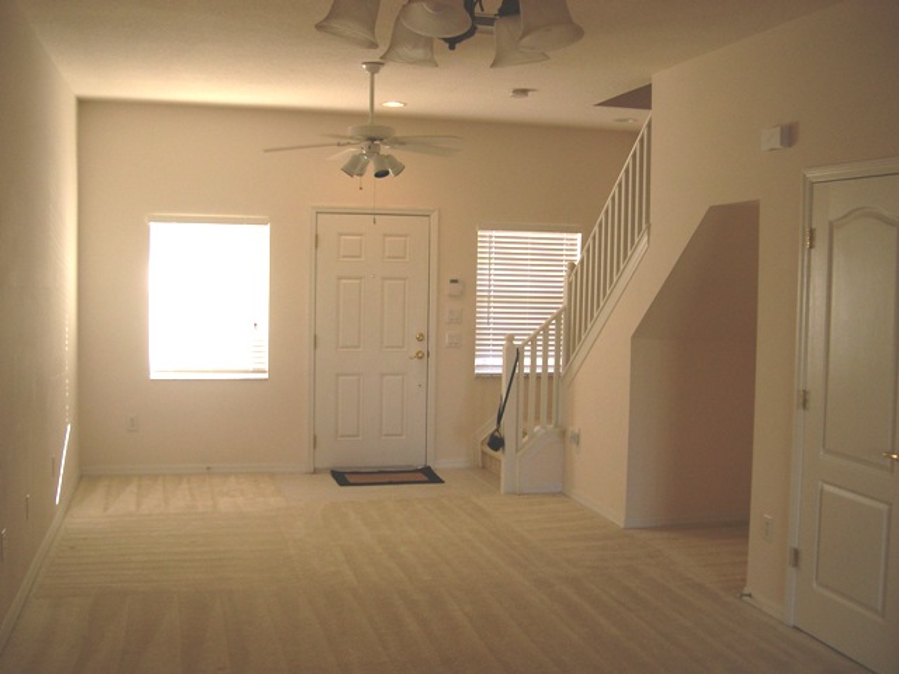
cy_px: 337
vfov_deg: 37.7
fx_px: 987
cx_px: 450
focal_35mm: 38
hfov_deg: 49.0
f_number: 2.8
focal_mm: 8
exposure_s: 1/59.4
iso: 100
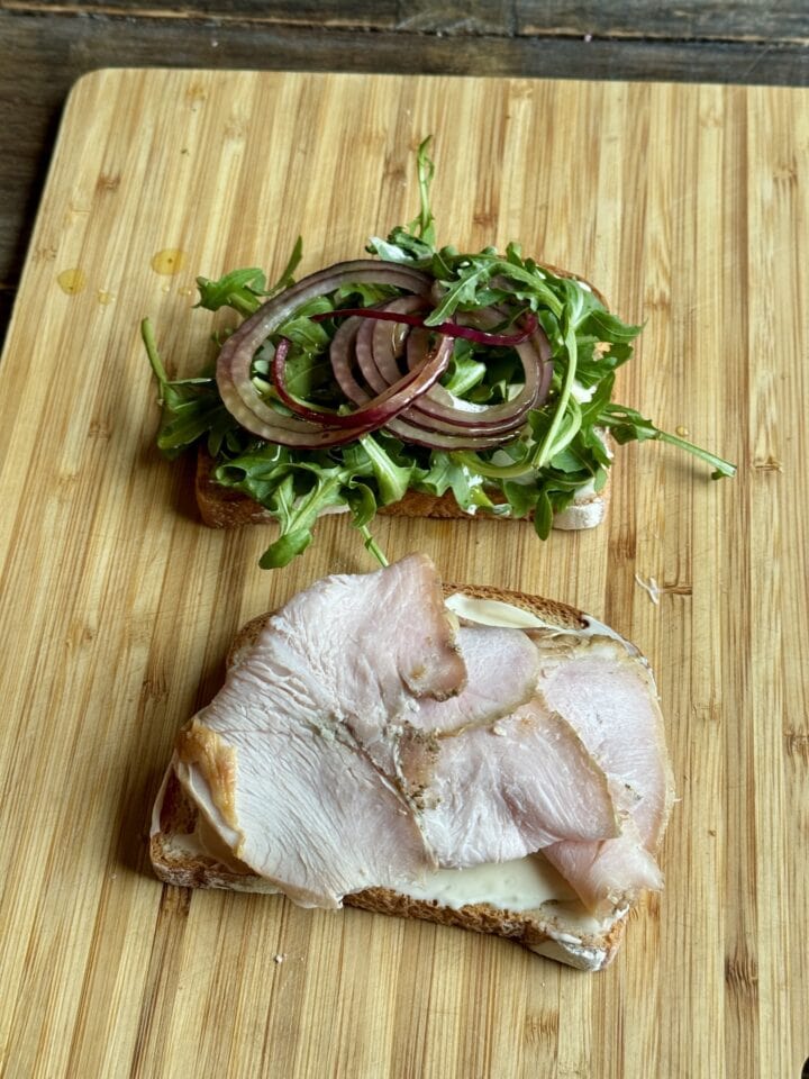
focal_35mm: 48
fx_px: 1496
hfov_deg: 30.3
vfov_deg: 39.7
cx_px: 404
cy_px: 540
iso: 100
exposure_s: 1/104
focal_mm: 6.76
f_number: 1.78
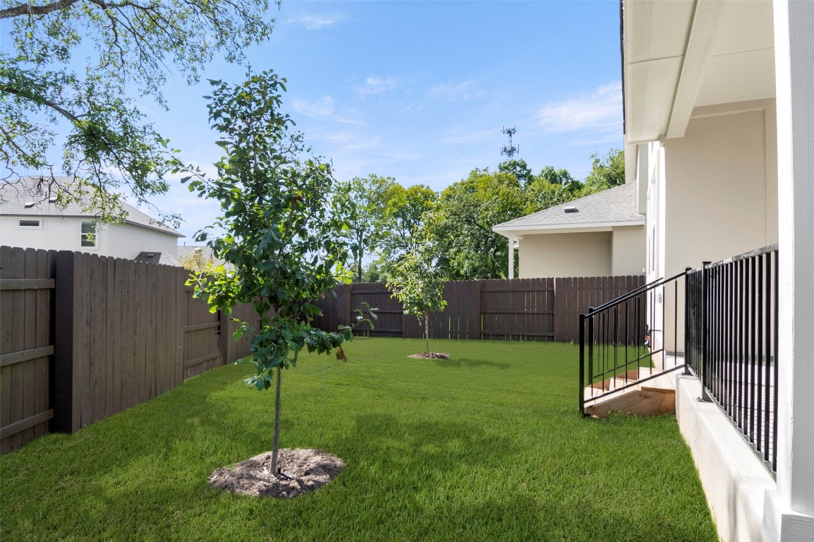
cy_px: 271
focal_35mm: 36
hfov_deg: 53.2
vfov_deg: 36.8
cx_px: 407
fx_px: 814
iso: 400
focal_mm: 24
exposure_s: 1/320
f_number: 8
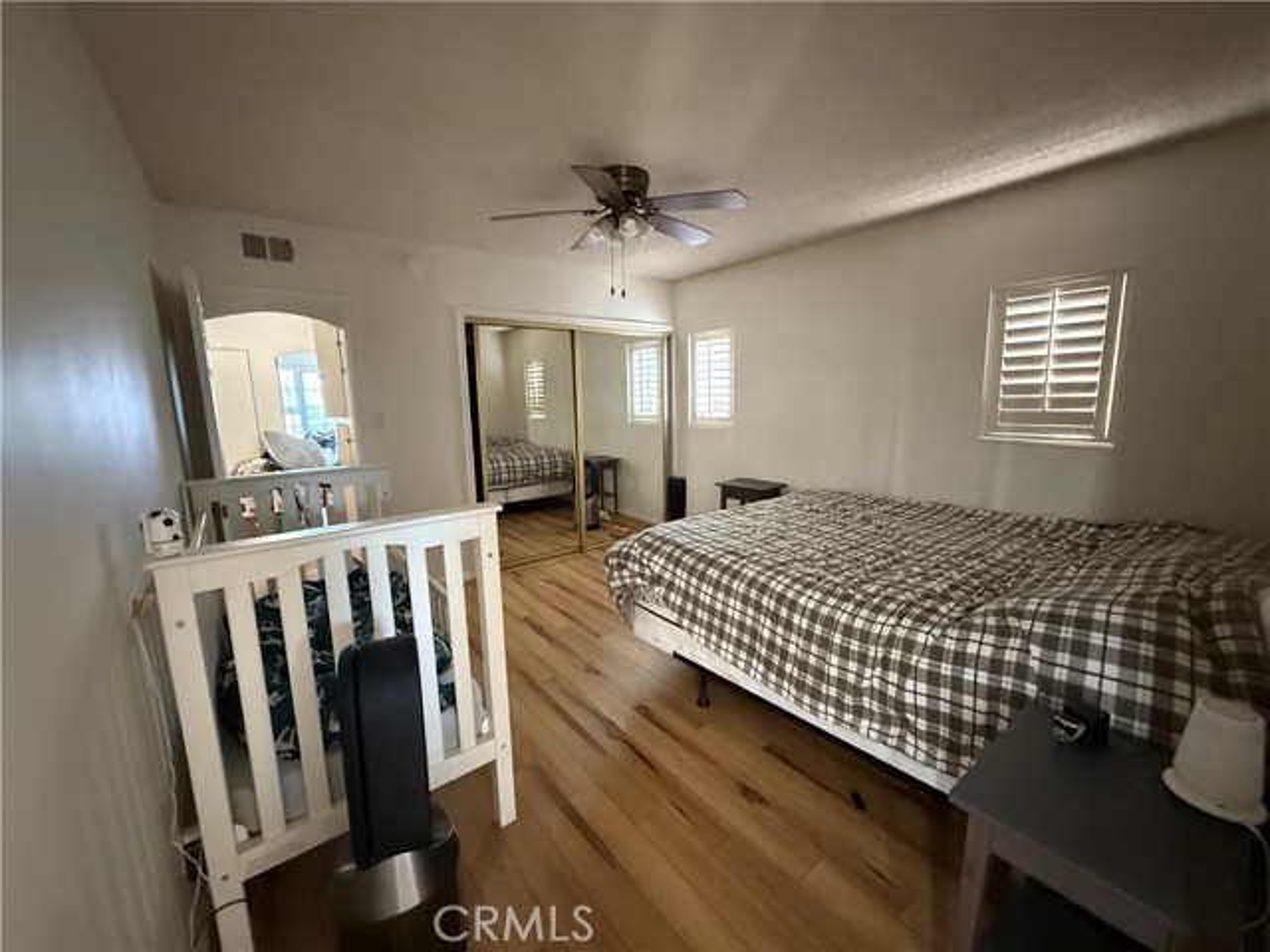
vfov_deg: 85.7
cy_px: 476
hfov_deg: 102.1
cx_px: 635
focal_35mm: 14
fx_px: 514
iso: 1250
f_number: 2.2
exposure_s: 1/60
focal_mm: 2.22
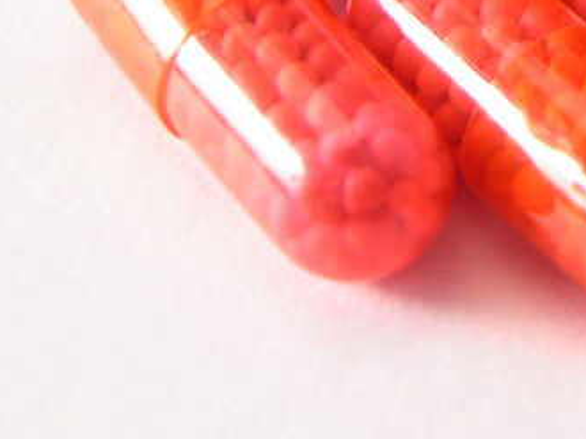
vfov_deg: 12.0
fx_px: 1996
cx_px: 792
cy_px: -199
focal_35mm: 118
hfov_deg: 15.7
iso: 100
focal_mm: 8
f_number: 2.8
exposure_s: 1/182
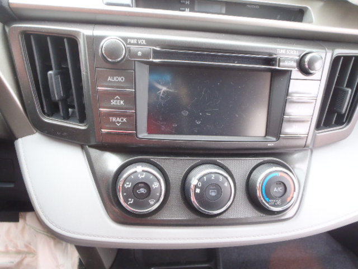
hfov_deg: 63.4
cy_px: 134
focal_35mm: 28
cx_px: 179
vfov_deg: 49.7
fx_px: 290
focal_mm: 5
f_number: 3.5
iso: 160
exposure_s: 1/30
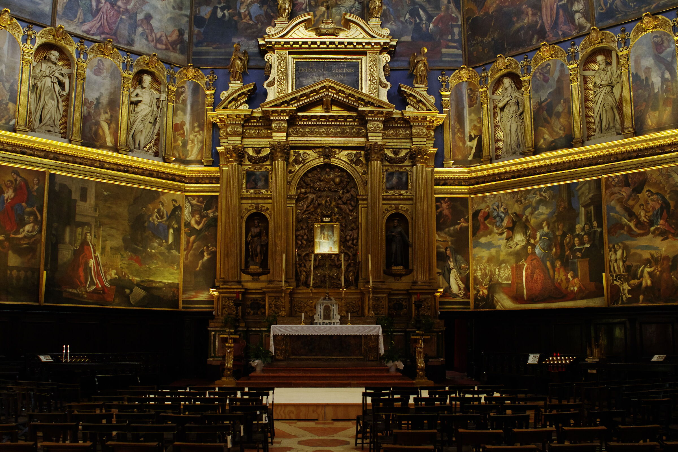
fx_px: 678
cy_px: 226
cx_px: 339
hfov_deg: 53.1
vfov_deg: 36.9
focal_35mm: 36
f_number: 5
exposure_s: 1/125
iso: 2000
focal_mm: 24
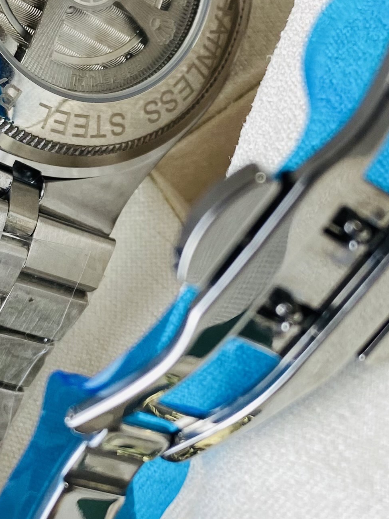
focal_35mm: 78
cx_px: 253
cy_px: 325
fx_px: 1169
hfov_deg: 18.9
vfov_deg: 25.0
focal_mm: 4.25
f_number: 1.8
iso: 50
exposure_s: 1/100
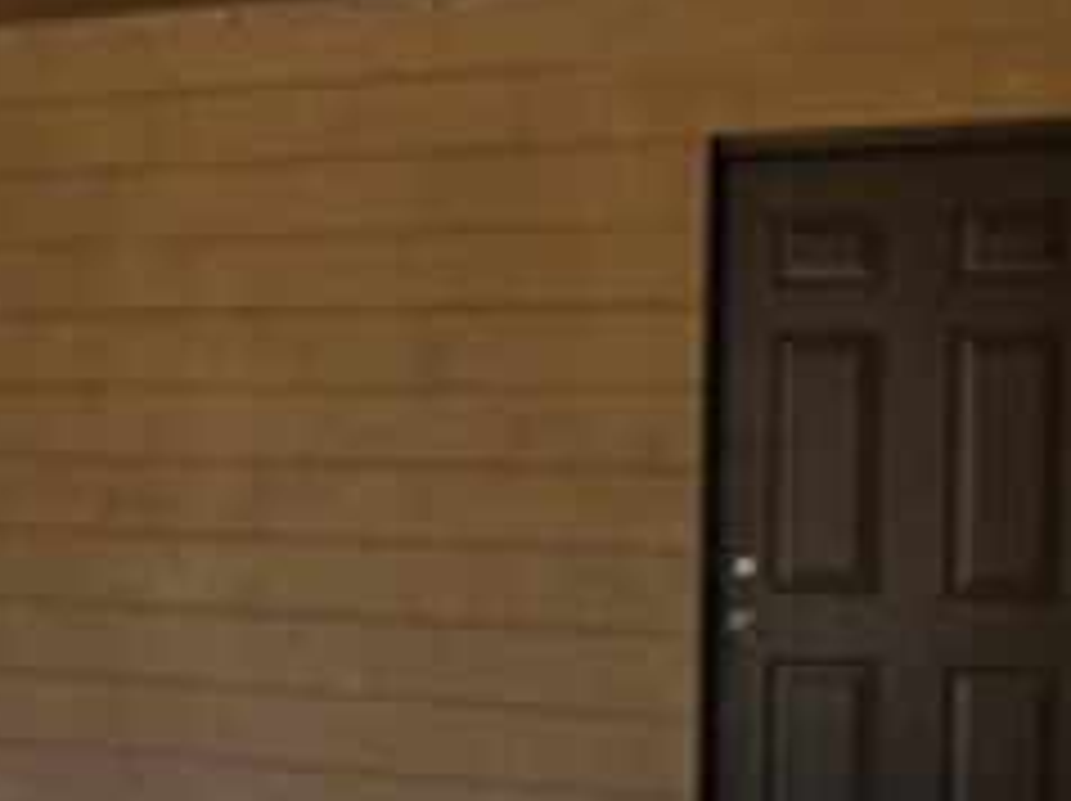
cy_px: 486
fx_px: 2164
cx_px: -828
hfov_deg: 20.3
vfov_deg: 20.9
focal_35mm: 70
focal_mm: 2.2
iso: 50
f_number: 2.2
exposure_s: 1/588
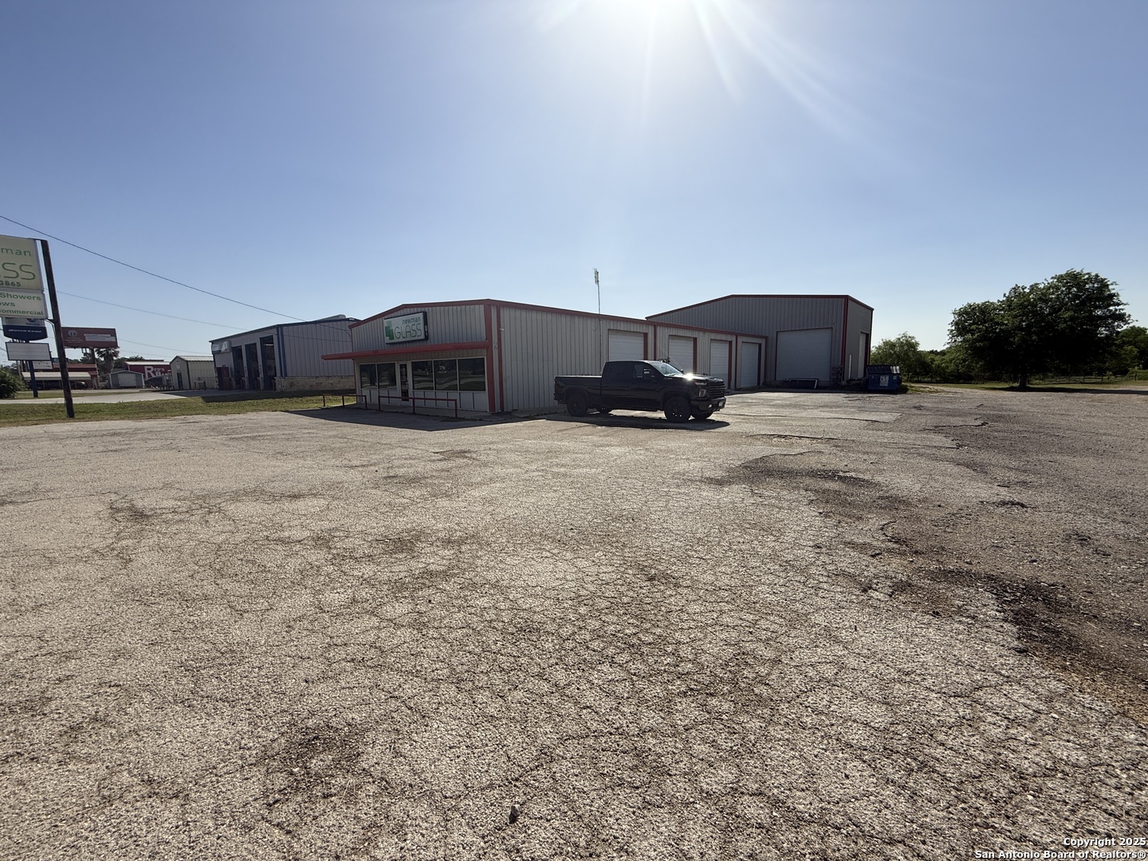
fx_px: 464
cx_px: 574
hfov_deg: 102.1
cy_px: 430
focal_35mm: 14
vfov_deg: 85.7
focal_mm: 2.22
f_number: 2.2
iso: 50
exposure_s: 1/3289
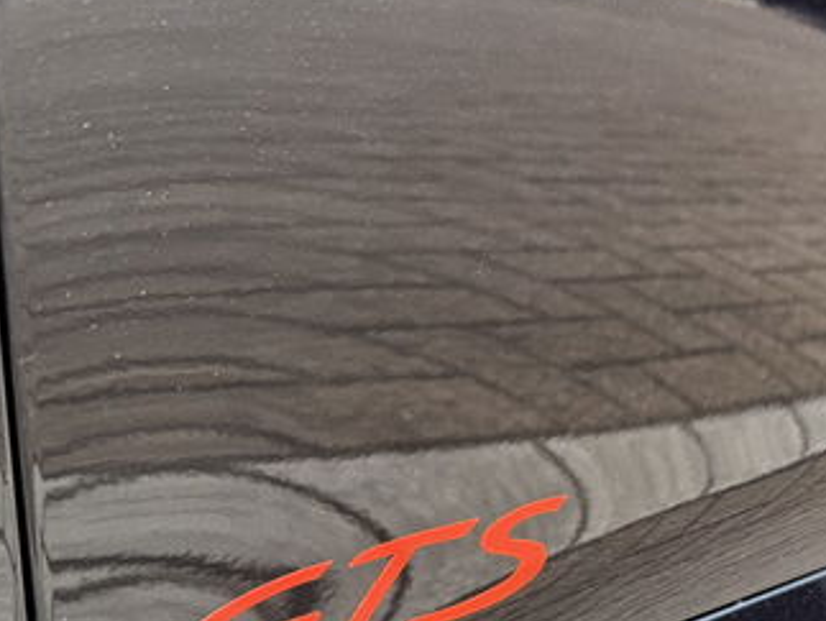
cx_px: 598
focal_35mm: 57
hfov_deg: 33.2
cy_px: 539
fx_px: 1362
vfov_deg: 25.1
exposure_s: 1/1425
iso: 80
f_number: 1.78
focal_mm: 6.76
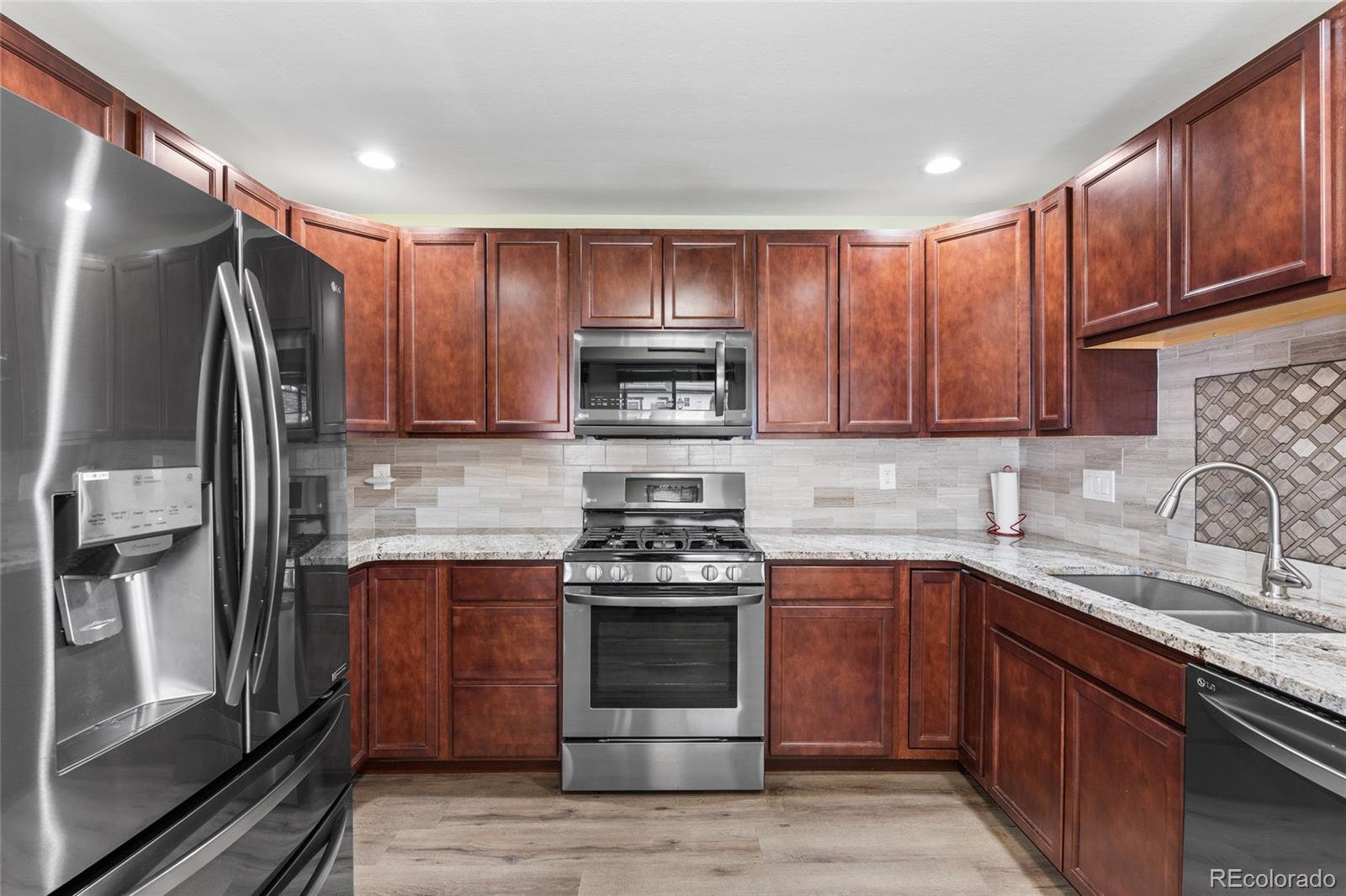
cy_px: 448
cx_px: 673
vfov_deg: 72.0
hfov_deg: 95.0
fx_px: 617
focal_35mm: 16
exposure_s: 1.6
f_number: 8
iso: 400
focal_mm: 16.5
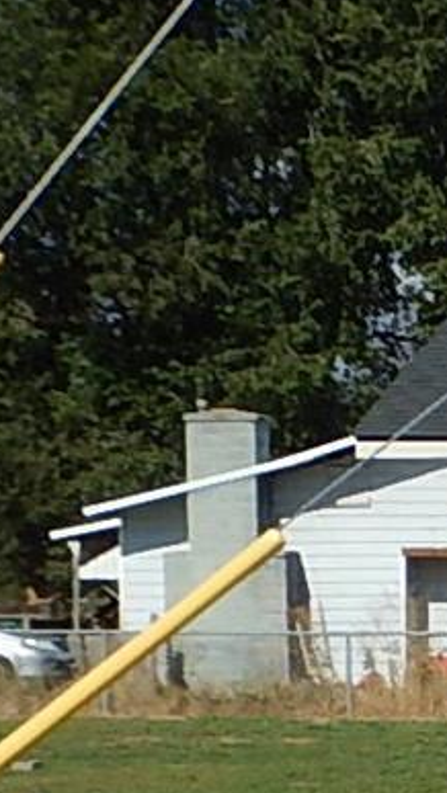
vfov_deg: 12.5
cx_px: 1261
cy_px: 868
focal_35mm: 169
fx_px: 3557
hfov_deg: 6.6
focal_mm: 7.2
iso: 125
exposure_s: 1/1250
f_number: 4.2
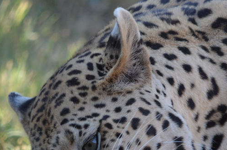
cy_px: 146
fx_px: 6851
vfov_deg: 1.3
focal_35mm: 1089
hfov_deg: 1.9
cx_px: 157
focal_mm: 280
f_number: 5.6
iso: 500
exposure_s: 1/250
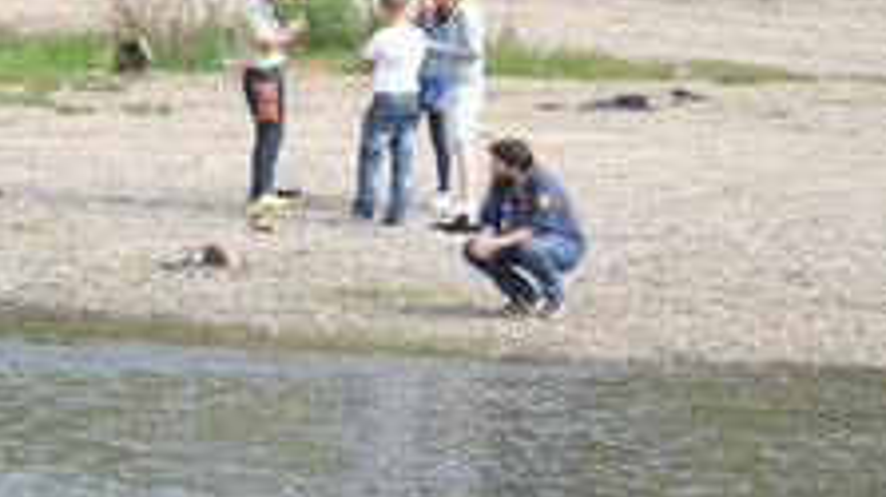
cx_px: -262
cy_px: -171
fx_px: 5516
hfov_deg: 9.0
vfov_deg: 5.1
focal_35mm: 235
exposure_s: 1/160
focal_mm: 52
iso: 100
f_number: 6.3
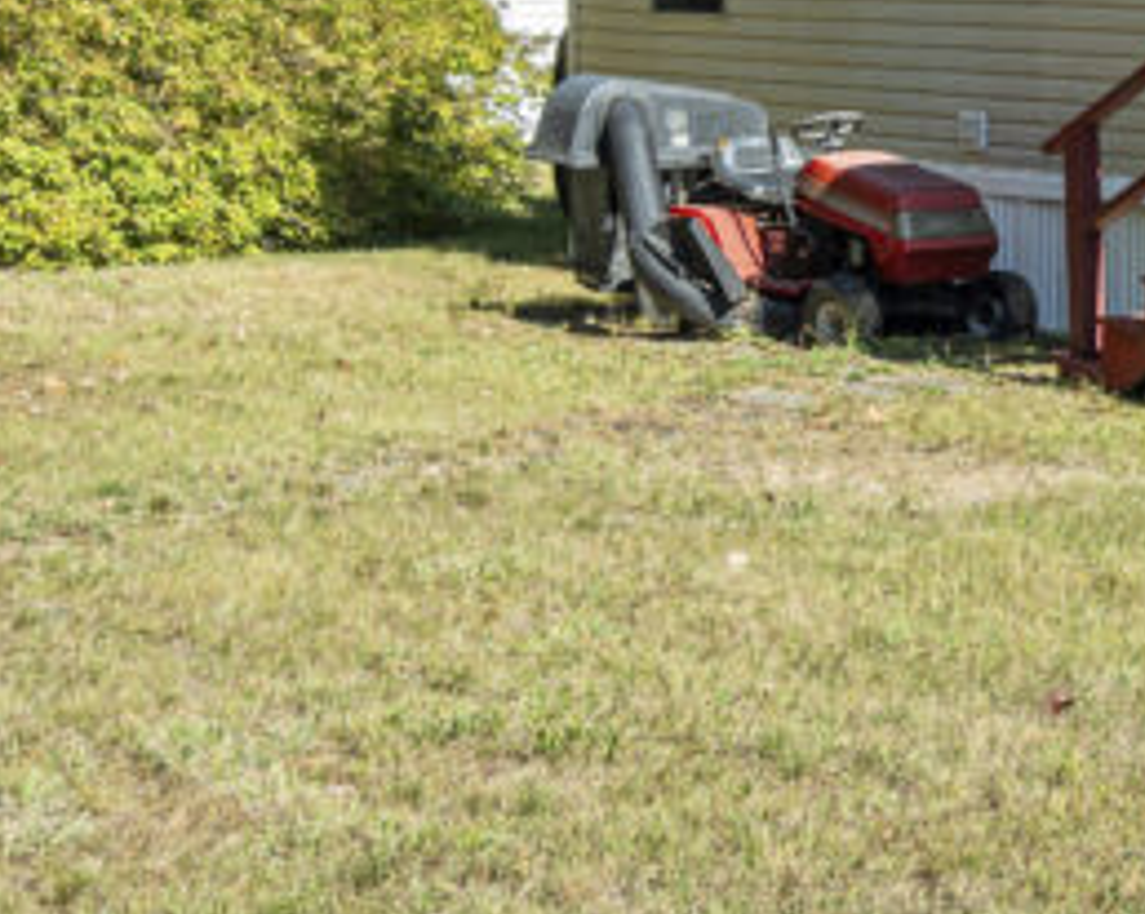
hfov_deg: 16.6
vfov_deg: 14.0
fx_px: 3657
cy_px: -7
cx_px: 1558
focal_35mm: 108
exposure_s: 1/320
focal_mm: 29
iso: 400
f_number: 8
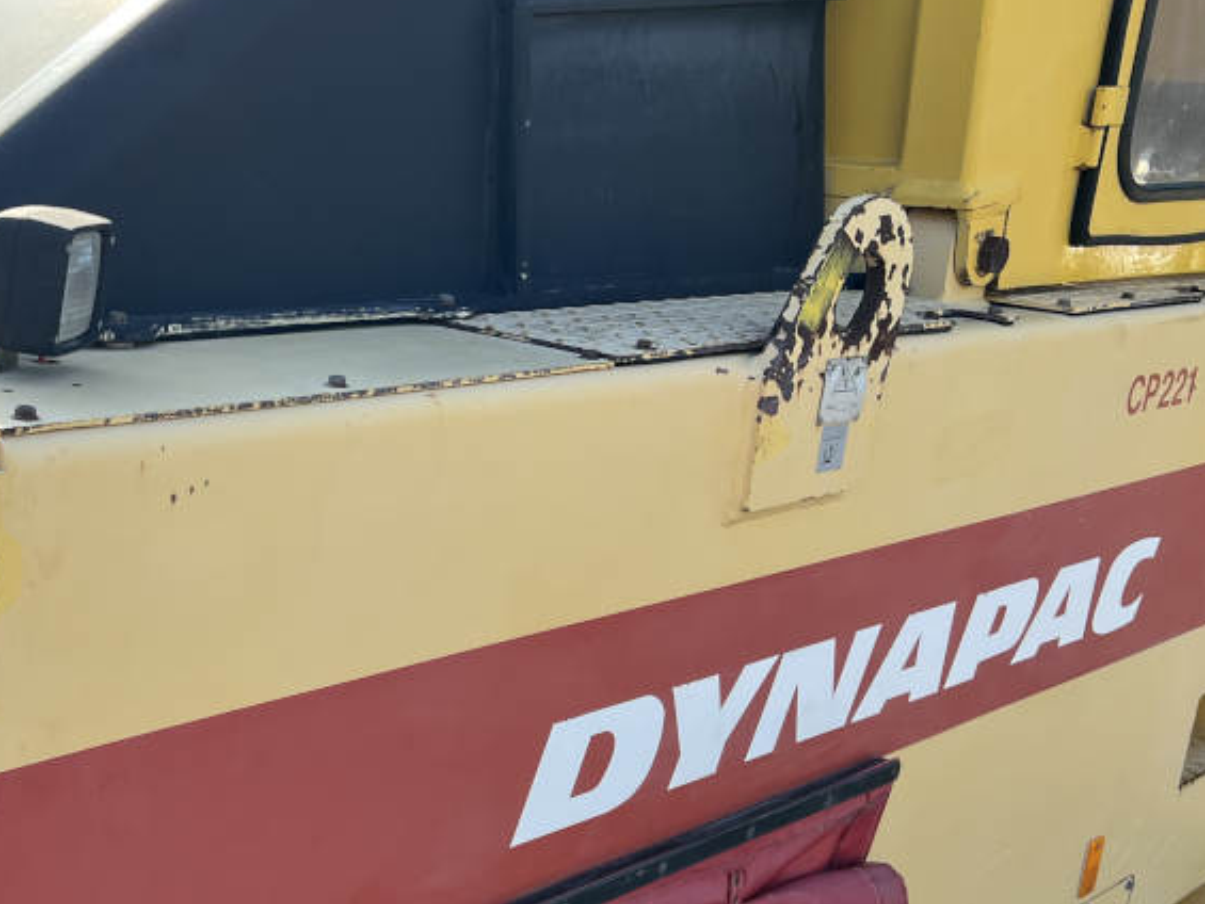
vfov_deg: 31.4
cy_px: 544
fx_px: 1602
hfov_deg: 39.2
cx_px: 200
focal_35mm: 46
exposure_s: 1/1412
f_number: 1.5
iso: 50
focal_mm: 5.7
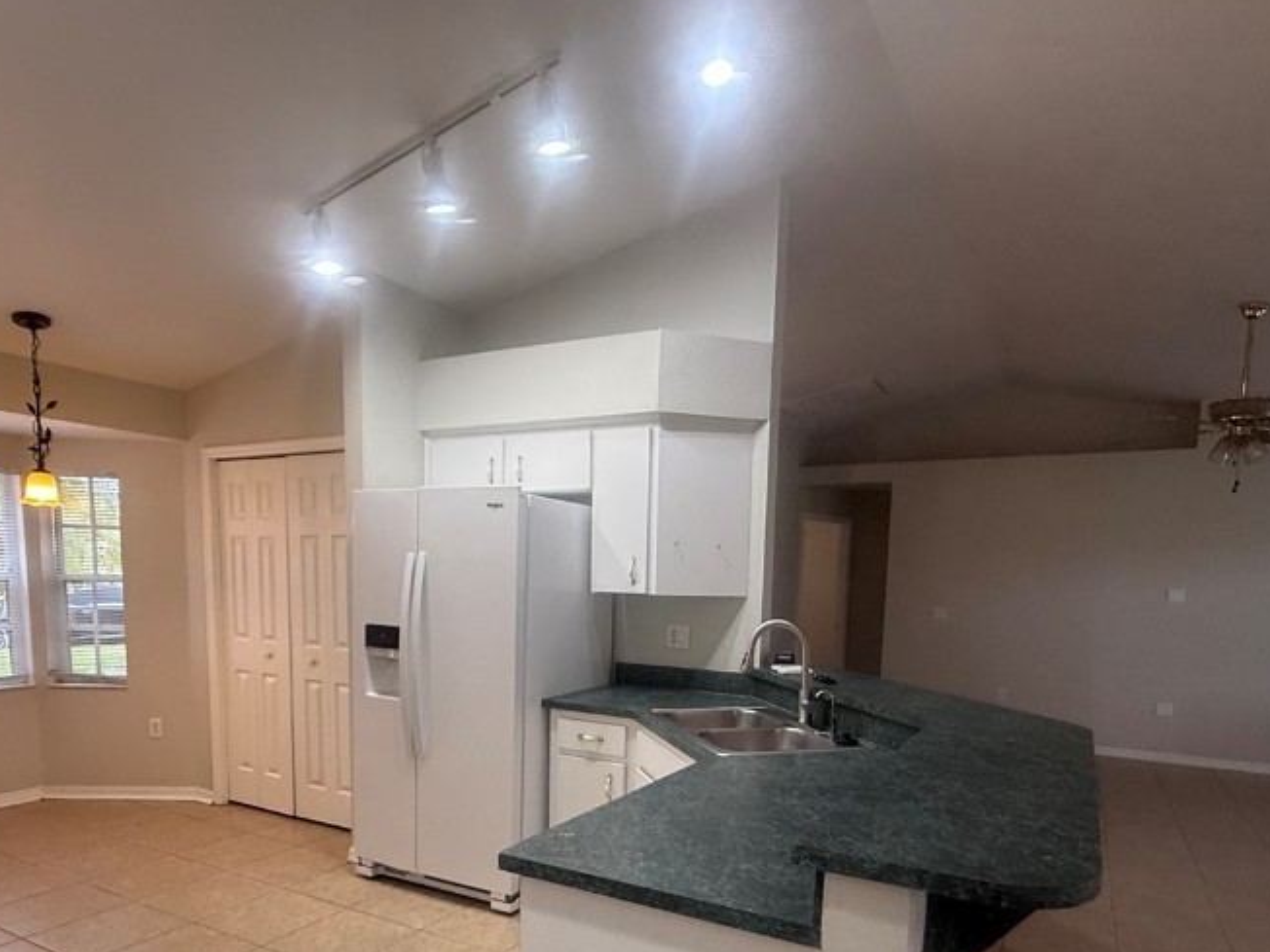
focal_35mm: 22
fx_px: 807
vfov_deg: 59.1
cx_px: 658
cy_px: 664
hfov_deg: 76.4
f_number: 2.2
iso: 200
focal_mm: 2.22
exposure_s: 1/60
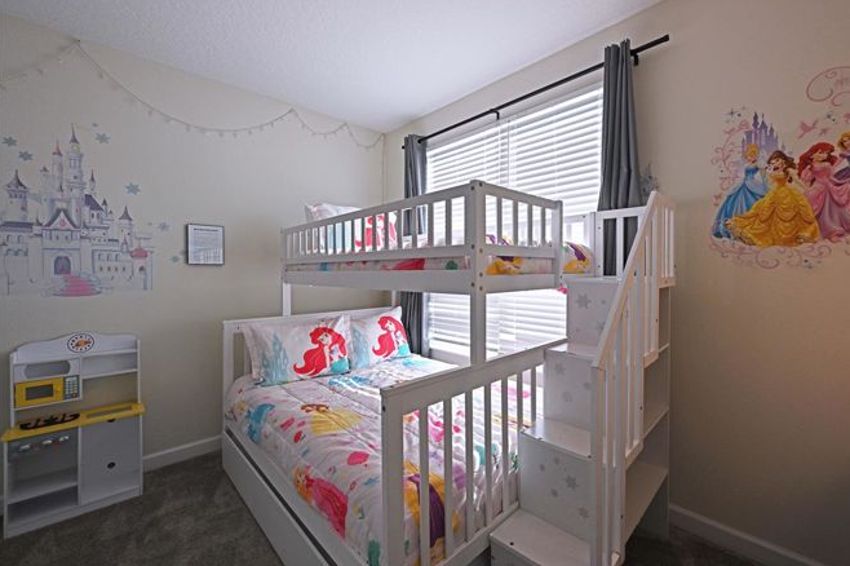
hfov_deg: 100.3
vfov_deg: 77.2
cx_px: 453
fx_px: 354
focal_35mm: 15
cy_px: 271
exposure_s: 1/250
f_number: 4
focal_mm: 14
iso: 400
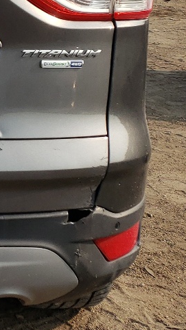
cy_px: 68
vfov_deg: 22.4
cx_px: -202
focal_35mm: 94
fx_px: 824
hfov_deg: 11.4
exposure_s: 1/2500
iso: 50
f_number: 1.5
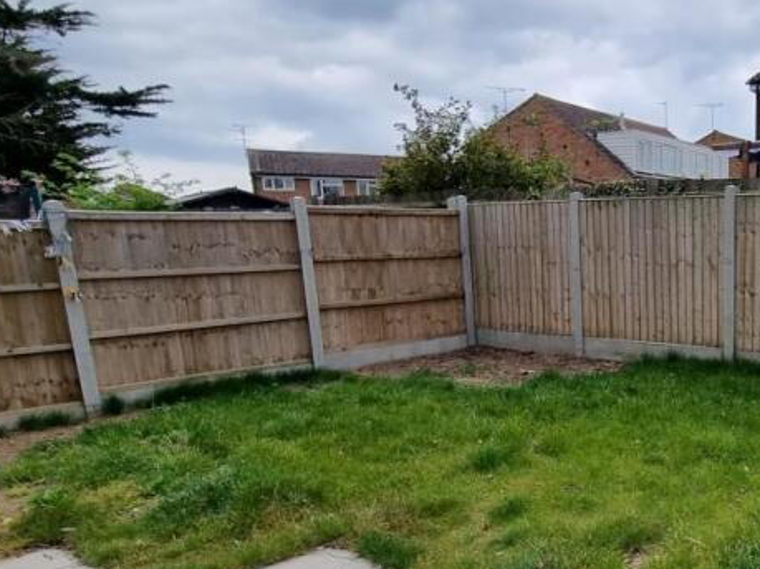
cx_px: 666
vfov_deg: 47.2
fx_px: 637
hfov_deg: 54.7
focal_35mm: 29
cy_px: 392
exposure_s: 1/780
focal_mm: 2.2
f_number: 2.2
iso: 50
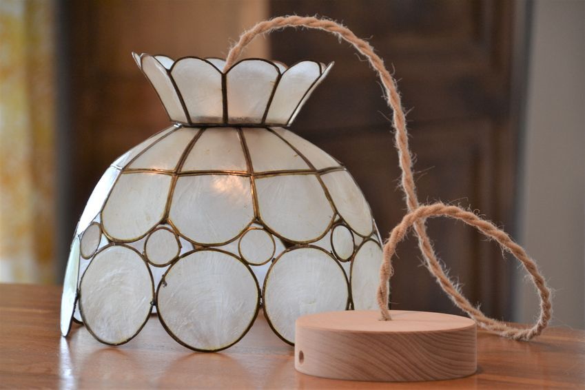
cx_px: 292
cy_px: 195
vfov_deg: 8.7
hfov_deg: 13.0
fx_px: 2559
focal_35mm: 158
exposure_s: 1/125
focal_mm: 105
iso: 640
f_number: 5.6
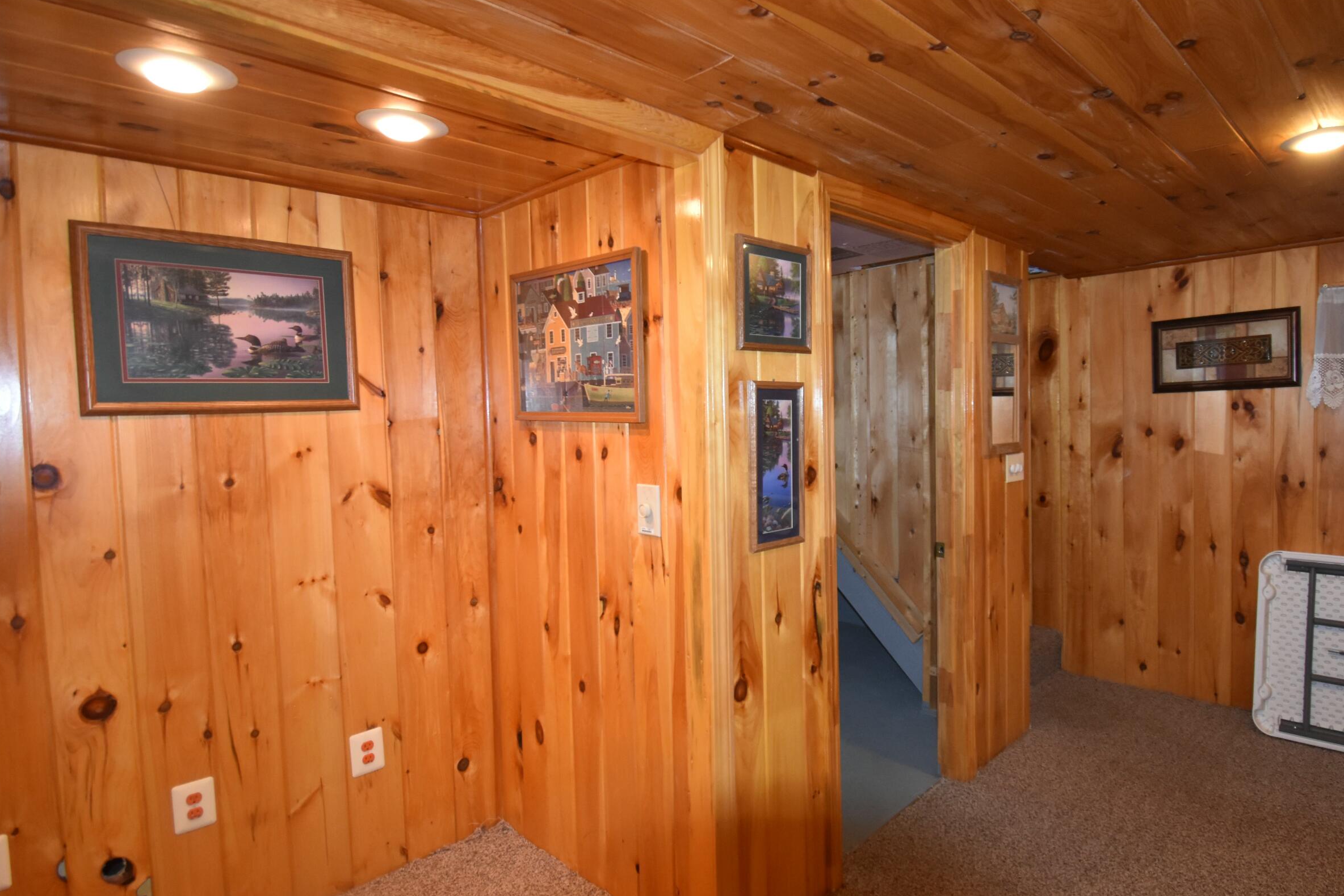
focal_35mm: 19
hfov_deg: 86.1
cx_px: 788
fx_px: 709
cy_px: 460
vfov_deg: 64.6
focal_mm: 10
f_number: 4.5
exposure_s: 1/60
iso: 1122
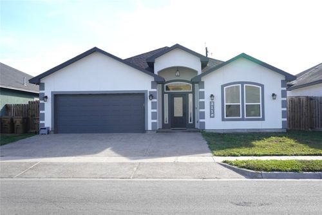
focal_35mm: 35
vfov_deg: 37.9
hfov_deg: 54.4
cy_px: 108
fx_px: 313
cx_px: 161
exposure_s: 1/2500
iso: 800
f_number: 5
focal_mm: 35
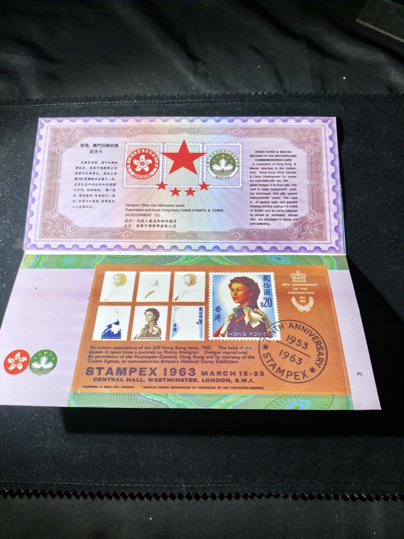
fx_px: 389
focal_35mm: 25
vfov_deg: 69.4
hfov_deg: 54.9
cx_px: 202
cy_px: 270
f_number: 1.63
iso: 80
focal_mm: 5.85
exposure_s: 1/100
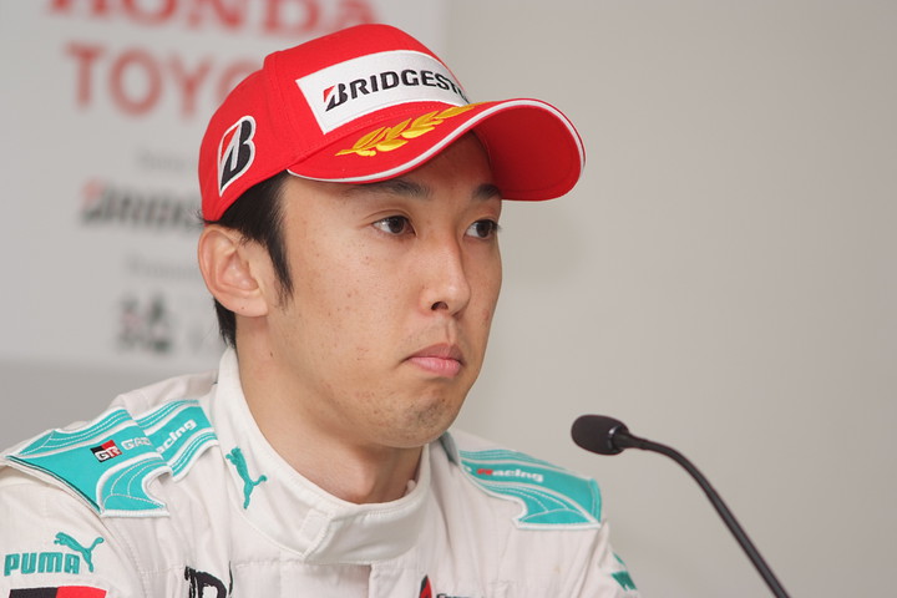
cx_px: 448
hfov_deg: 7.6
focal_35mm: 270
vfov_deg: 5.1
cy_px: 299
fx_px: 6727
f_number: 2.8
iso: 200
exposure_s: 1/125
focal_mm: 180
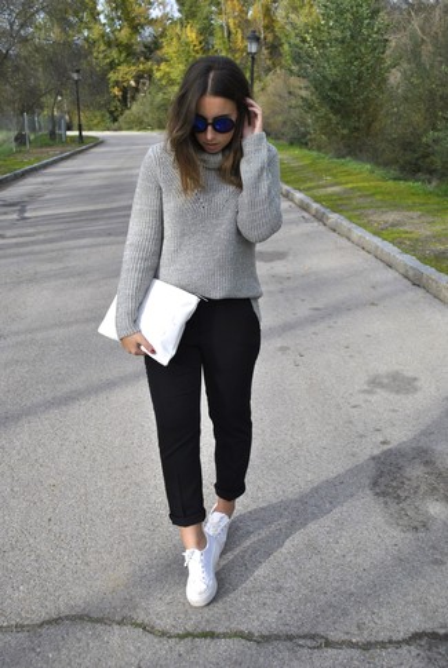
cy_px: 334
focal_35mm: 42
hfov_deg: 32.0
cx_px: 224
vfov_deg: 46.3
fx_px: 781
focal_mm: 28
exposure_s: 1/640
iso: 100
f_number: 4.5
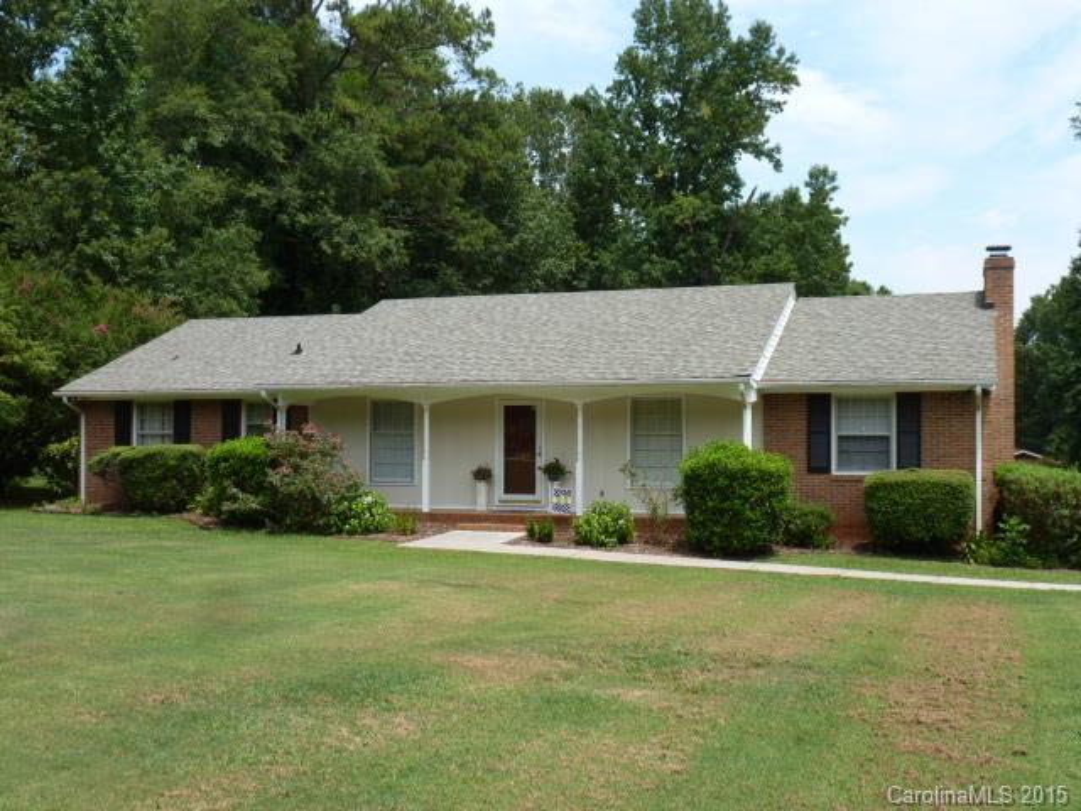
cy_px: 406
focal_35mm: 38
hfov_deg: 49.0
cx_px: 540
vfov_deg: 37.7
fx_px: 1187
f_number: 3.8
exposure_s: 1/400
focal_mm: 6.8
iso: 100
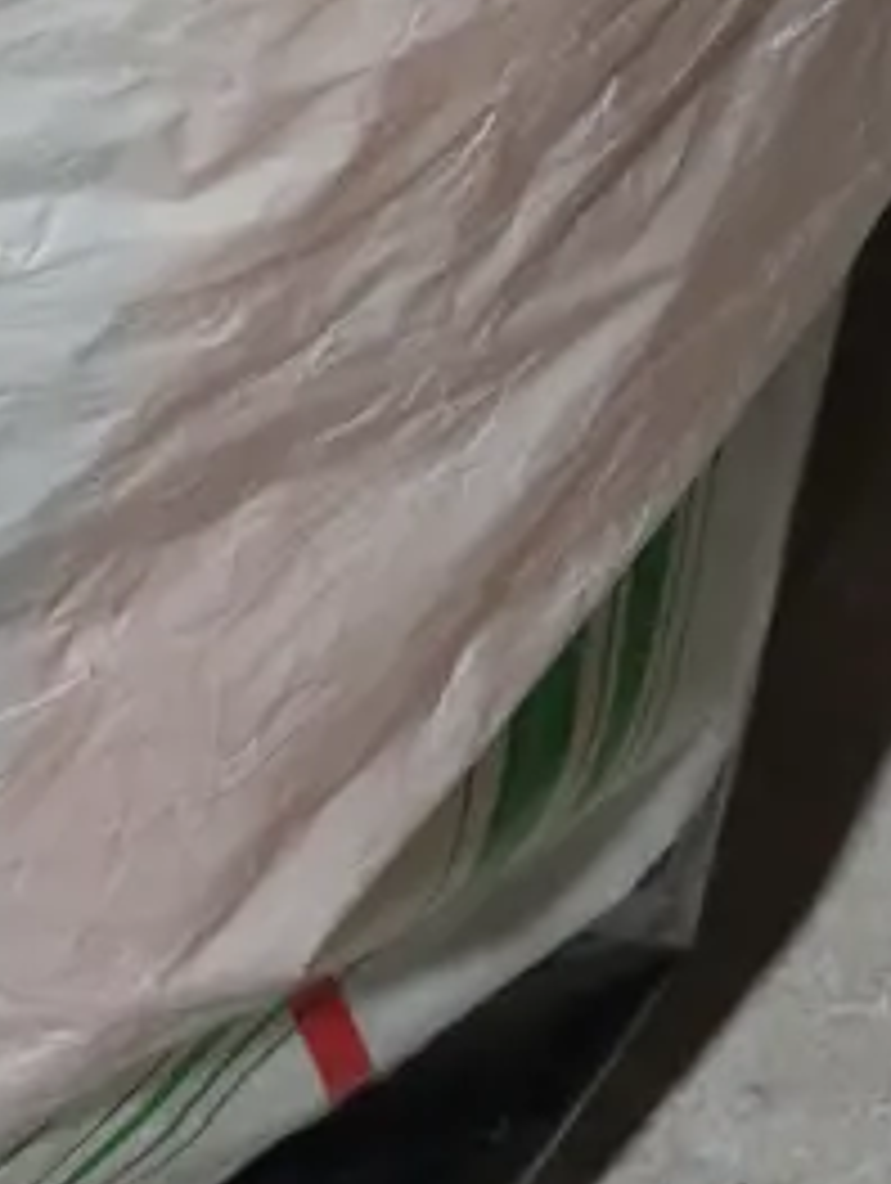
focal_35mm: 210
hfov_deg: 6.9
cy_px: -765
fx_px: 7190
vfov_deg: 9.1
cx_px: -709
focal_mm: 27
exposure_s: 1/60
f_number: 5.3
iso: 400
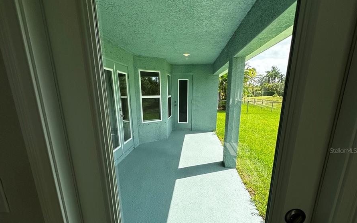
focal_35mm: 20
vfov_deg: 58.2
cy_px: 150
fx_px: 195
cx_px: 178
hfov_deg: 85.1
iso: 50
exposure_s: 1/1383
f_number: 2.2
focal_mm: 2.22
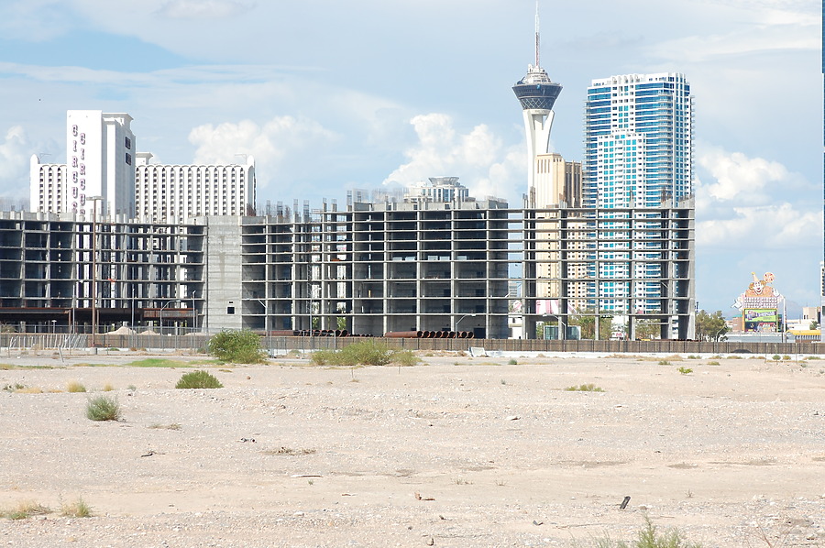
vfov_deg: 13.0
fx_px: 2404
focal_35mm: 105
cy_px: 274
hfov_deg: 19.5
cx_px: 412
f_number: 7.1
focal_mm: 70
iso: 200
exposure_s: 1/800
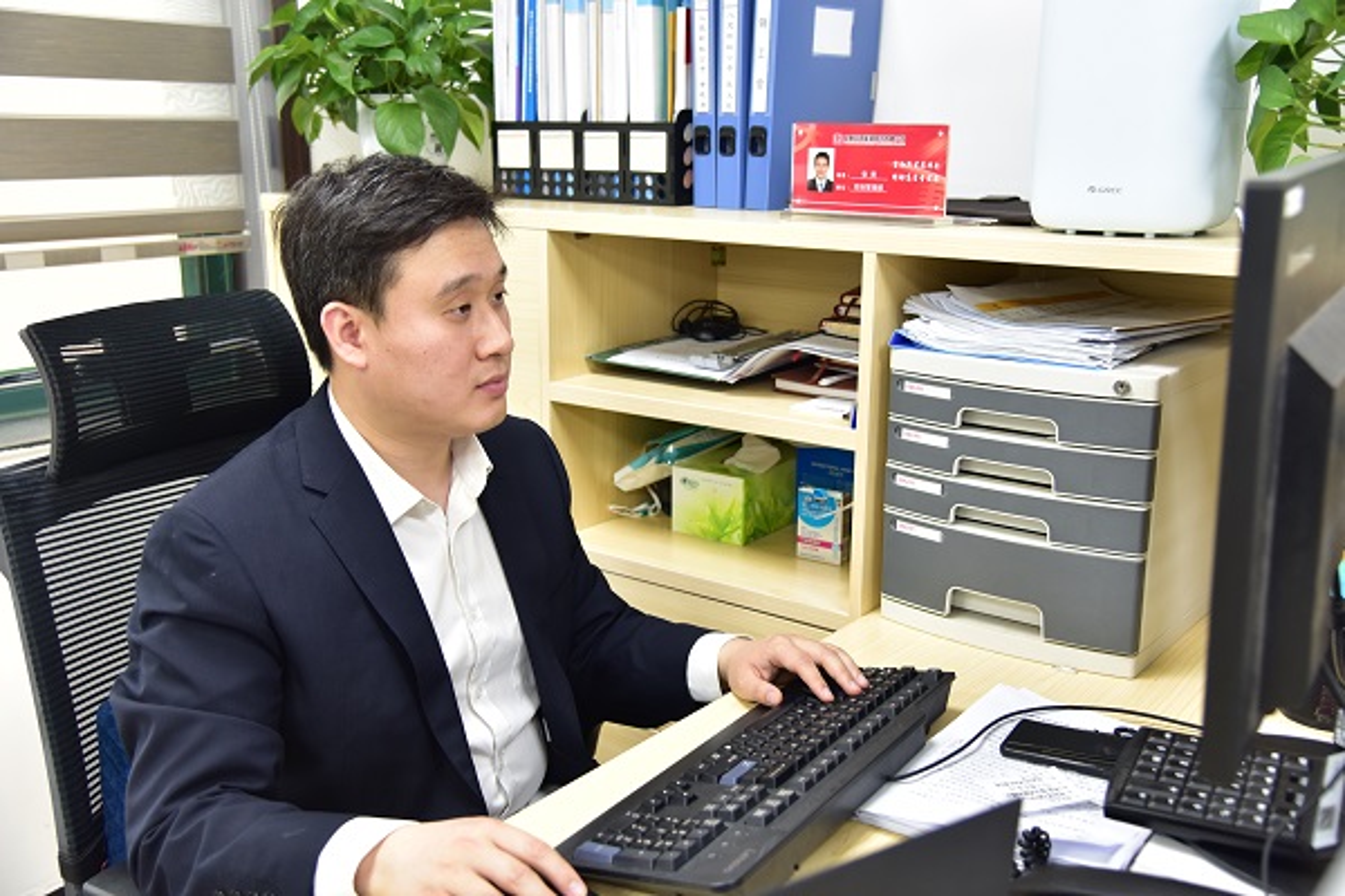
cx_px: 672
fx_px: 1420
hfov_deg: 50.7
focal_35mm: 38
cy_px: 448
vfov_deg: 35.1
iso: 640
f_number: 4
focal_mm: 38
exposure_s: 1/40
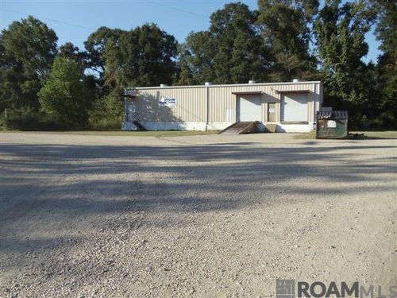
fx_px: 505
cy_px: 149
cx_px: 198
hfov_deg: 42.9
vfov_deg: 32.9
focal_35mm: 44
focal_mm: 6
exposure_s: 1/250
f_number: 7.1
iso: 100
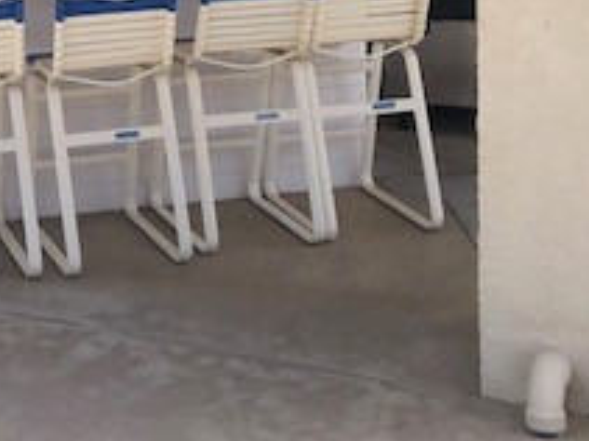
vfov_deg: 16.7
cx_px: -89
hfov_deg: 21.6
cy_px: -70
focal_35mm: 85
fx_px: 1445
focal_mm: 3.99
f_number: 1.8
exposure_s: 1/2183
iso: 20
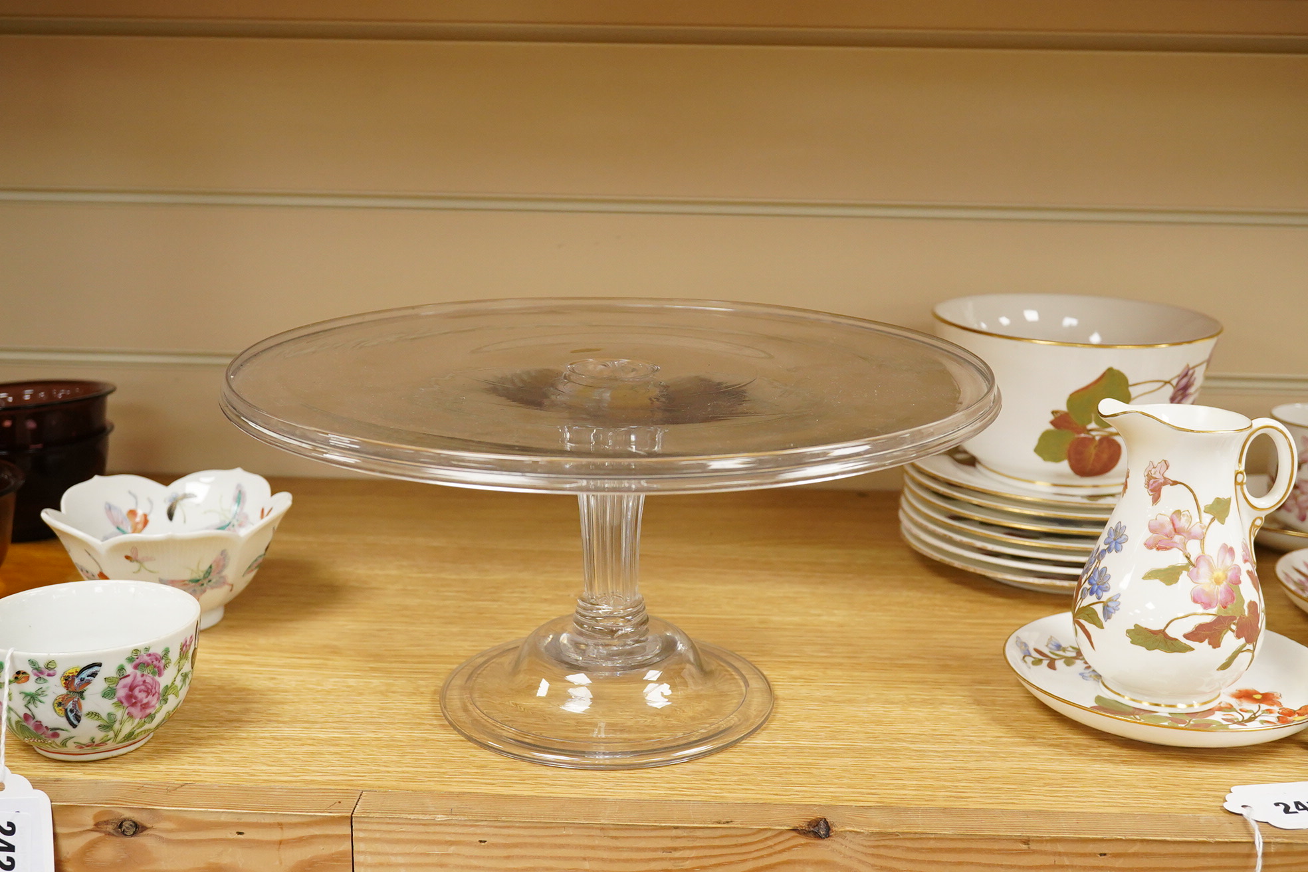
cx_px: 654
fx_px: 1635
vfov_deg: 29.9
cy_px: 436
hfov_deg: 43.6
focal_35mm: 45
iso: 2500
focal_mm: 30
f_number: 9
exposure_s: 1/160
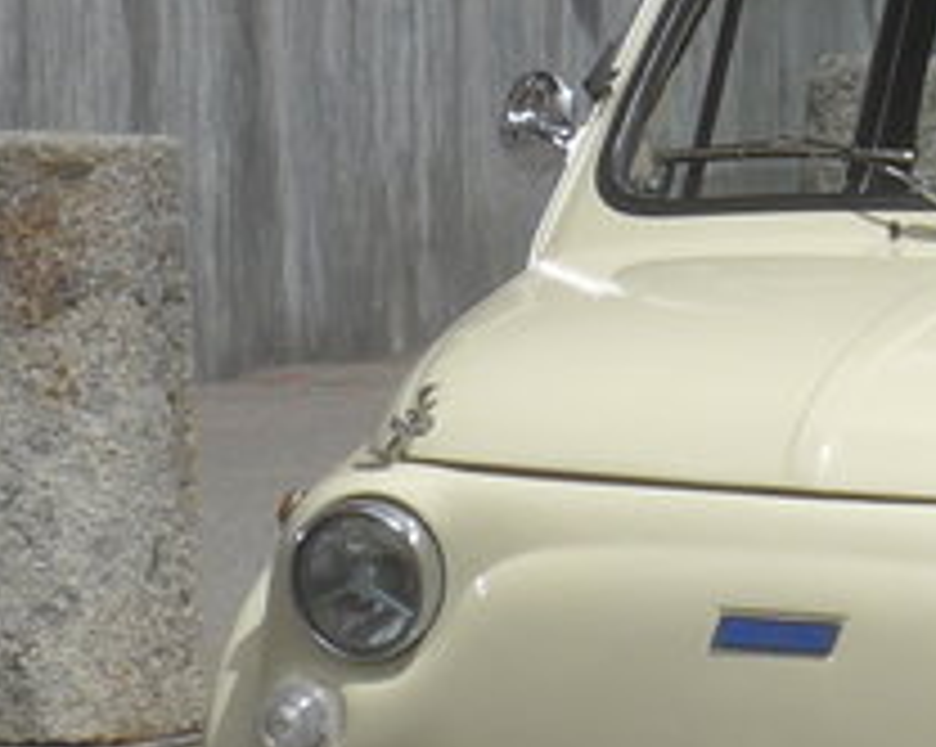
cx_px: 1246
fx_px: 18266
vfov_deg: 2.3
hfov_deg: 2.9
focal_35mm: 660
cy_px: 58
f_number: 5
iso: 80
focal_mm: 22.9
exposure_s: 1/800
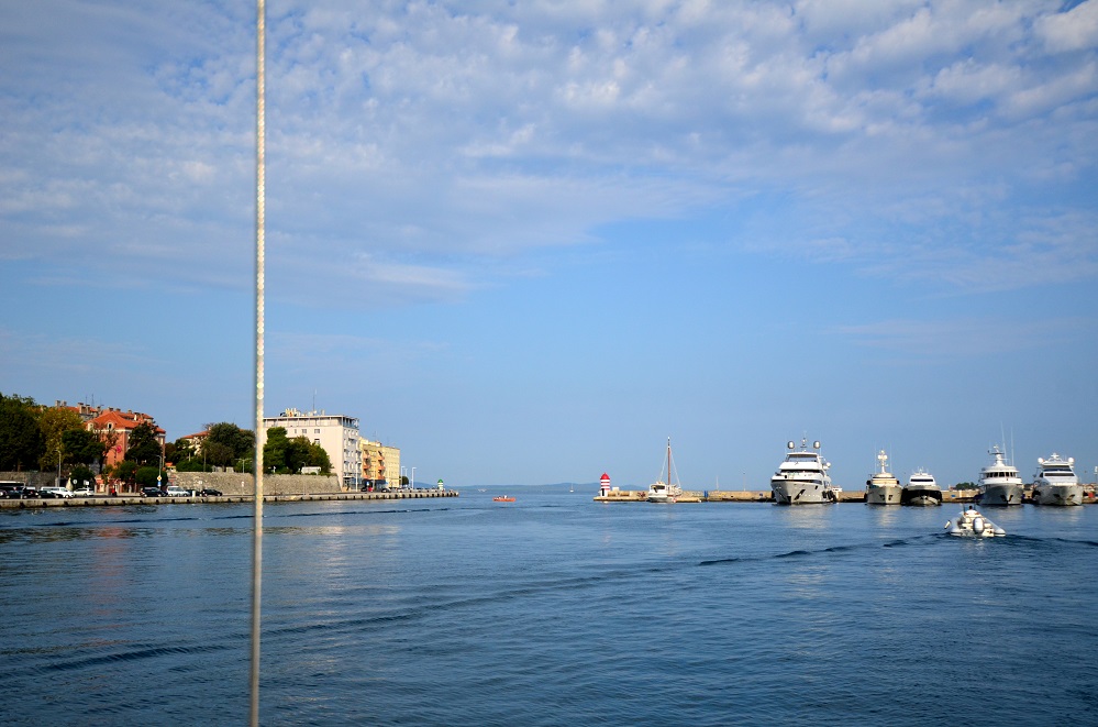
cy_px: 364
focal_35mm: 36
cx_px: 549
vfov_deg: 36.7
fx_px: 1095
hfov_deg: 53.2
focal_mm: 24
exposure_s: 1/4000
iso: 400
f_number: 4
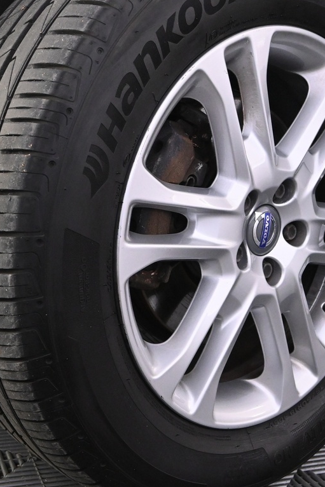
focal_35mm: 56
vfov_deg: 35.9
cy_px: 213
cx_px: 151
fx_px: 752
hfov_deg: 24.4
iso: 2500
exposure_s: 1/80
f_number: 4.5
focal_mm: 17.5
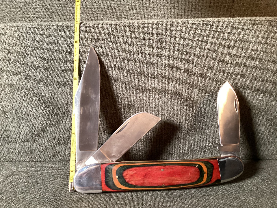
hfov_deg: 58.3
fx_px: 248
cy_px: 104
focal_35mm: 31
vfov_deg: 45.4
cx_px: 138
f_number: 2.4
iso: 250
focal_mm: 3.3
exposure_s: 1/33
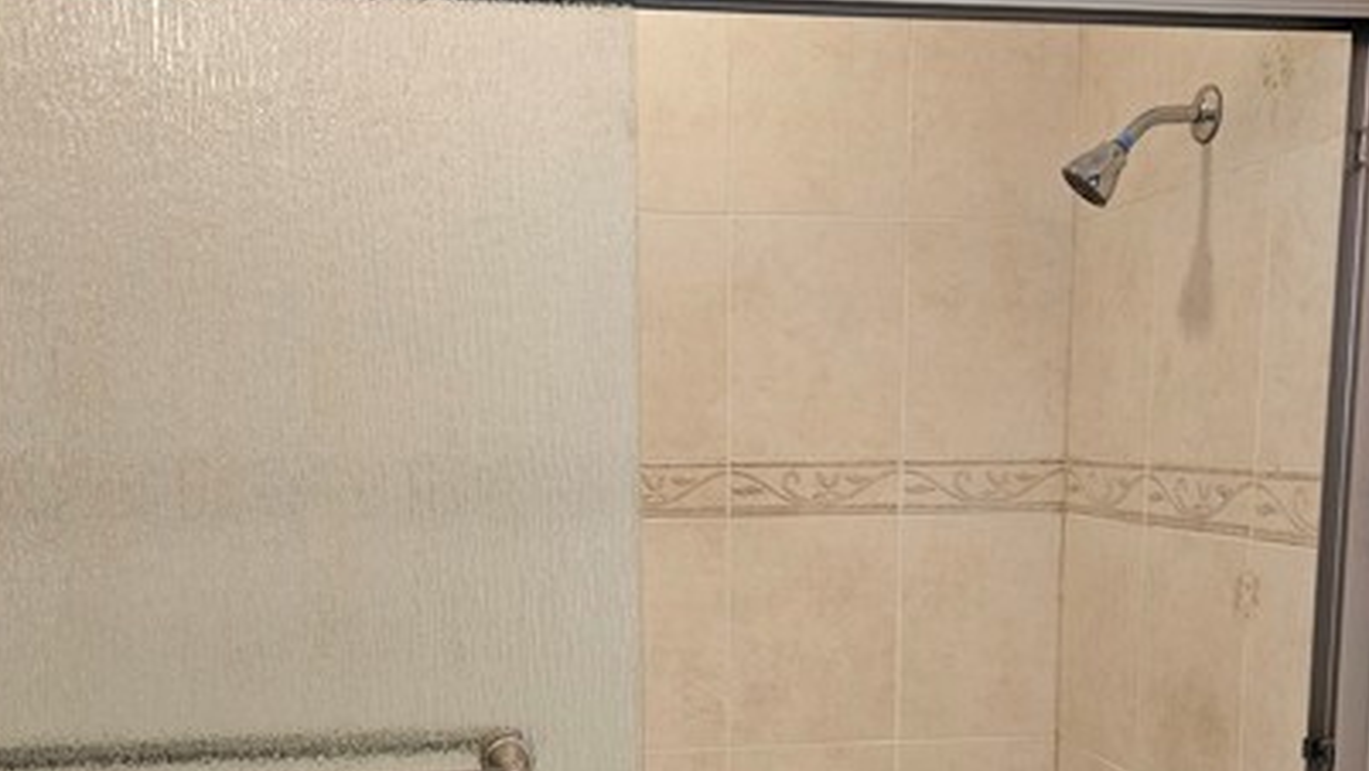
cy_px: 617
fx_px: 1453
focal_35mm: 40
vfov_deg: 29.1
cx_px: 717
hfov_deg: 50.4
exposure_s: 1/120
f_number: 1.8
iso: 500
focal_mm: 5.4
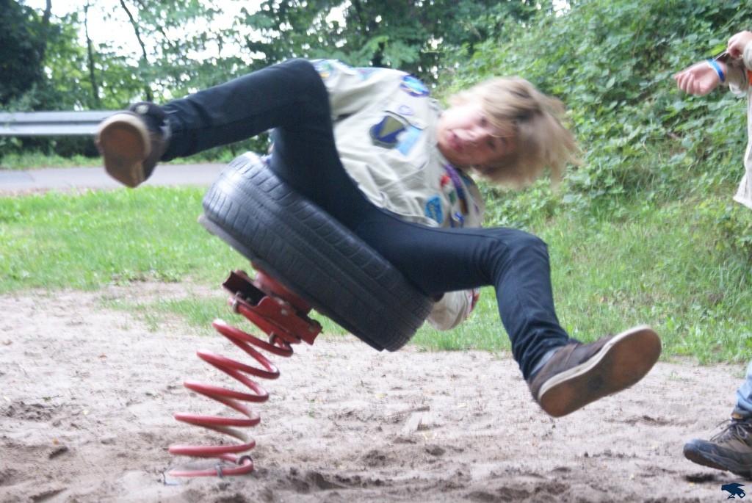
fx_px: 2195
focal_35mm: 105
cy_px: 252
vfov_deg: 13.1
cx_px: 376
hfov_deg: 19.4
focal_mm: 70
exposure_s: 1/60
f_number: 5.6
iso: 800
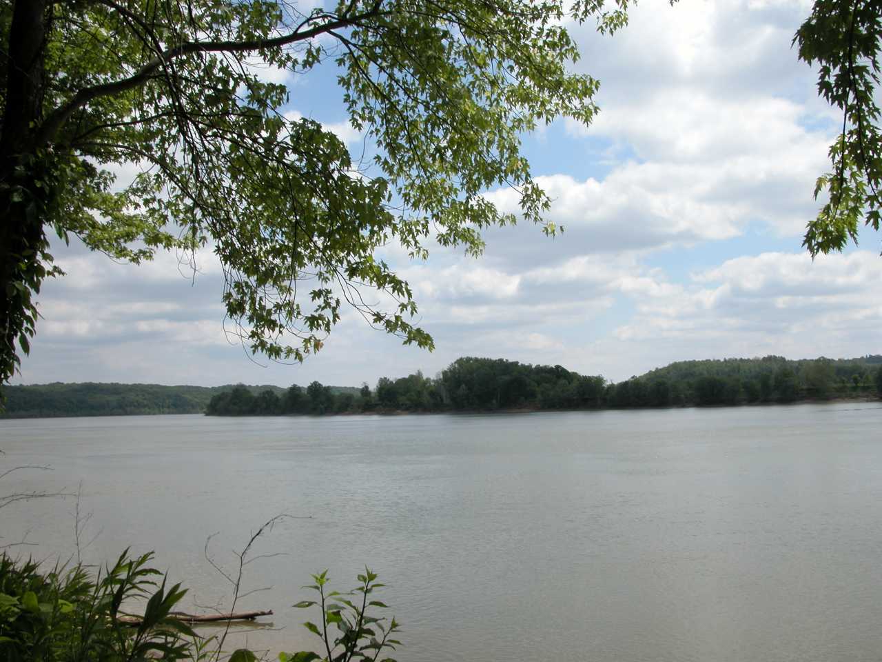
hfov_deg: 52.6
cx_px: 441
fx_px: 892
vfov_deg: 40.7
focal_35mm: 35
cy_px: 331
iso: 100
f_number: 8
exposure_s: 1/301
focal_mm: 8.9
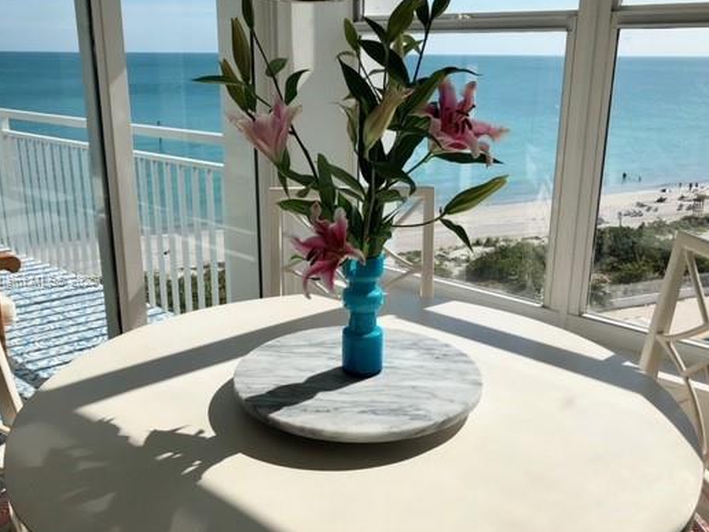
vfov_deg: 39.6
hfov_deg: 51.3
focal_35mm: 36
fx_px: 737
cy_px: 282
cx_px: 346
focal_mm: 3.99
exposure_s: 1/4000
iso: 25
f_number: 1.8
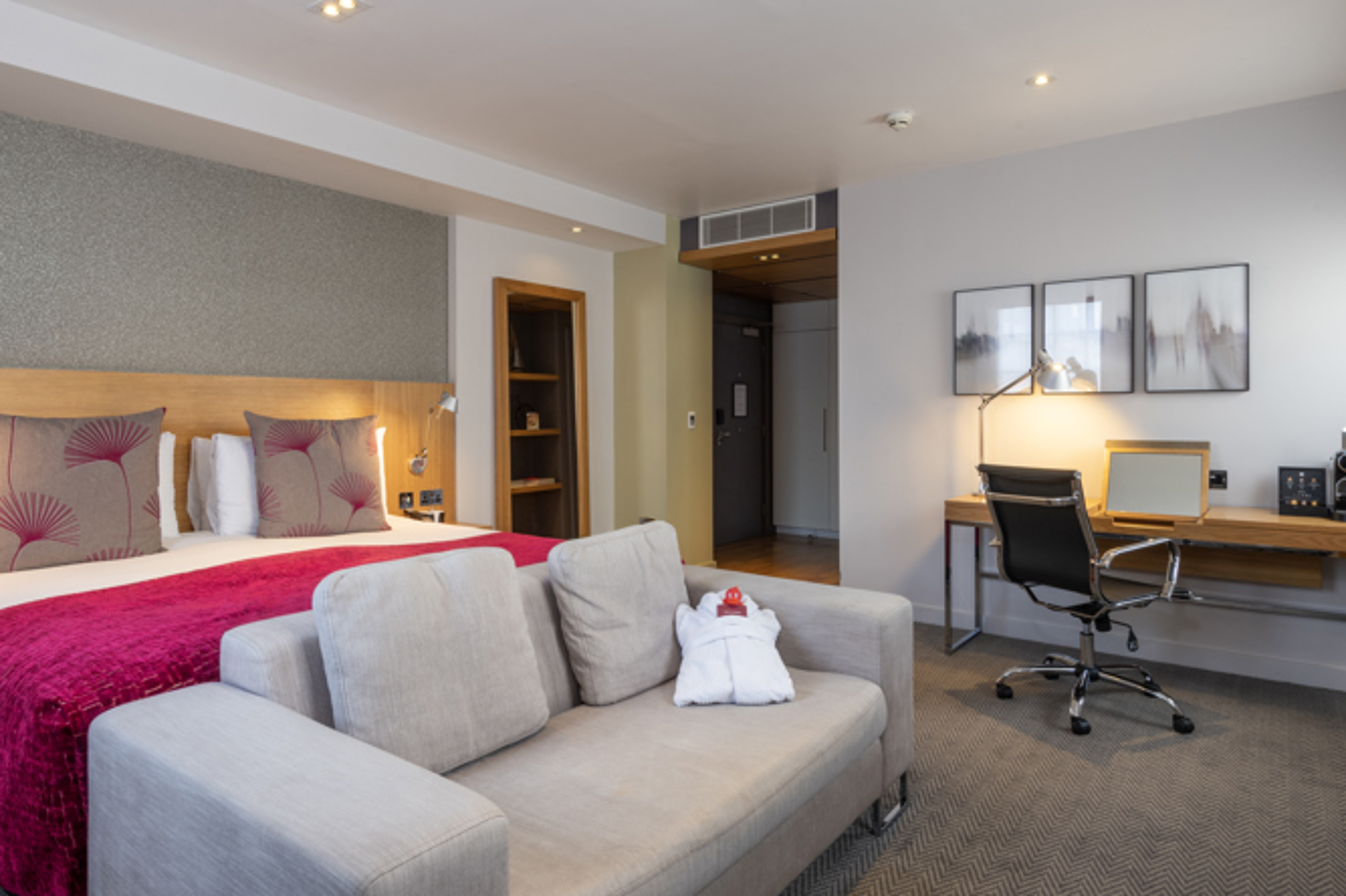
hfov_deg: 81.2
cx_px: 674
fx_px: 785
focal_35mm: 21
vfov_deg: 59.4
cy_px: 426
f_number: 16
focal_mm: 14
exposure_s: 1
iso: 100
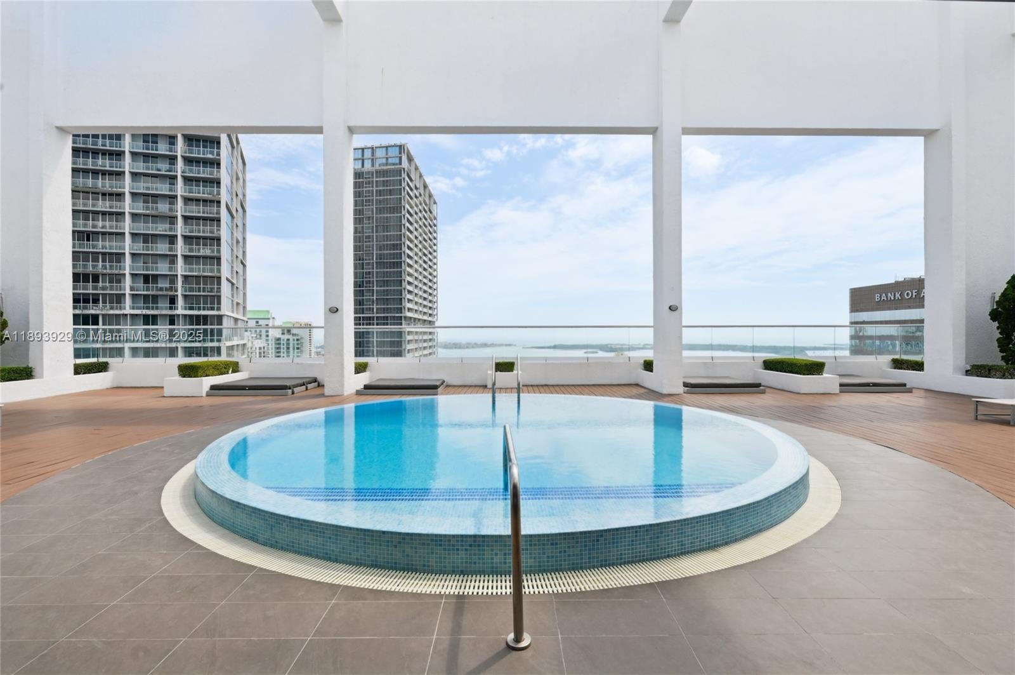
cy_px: 338
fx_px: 479
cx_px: 508
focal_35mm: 17
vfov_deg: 70.3
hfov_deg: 93.3
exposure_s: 1/500
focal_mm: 17
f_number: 9
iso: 100
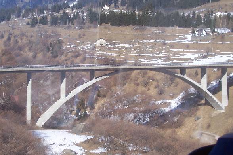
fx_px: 427
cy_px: 78
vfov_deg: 20.6
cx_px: 116
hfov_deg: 30.5
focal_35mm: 66
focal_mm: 10.8
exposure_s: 1/350
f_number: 4
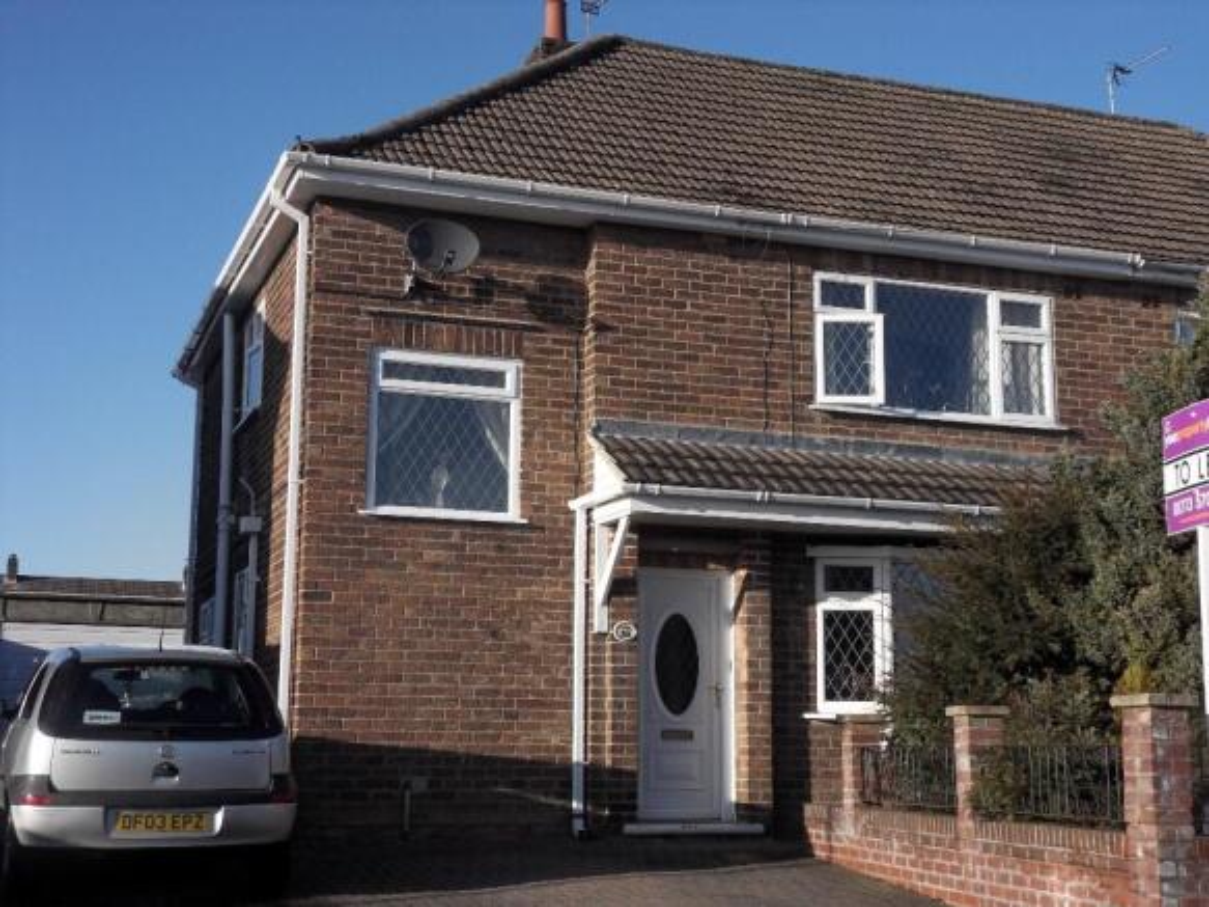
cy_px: 454
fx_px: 1816
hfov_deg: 36.8
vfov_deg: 28.0
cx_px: 604
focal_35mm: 52
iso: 80
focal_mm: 9.1
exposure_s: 1/500
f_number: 4.5
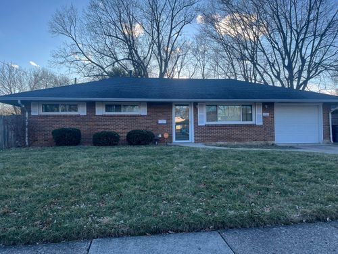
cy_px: 127
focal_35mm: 26
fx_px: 254
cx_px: 169
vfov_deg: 53.1
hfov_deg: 67.3
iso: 50
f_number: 1.6
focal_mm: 5.1
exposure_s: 1/821
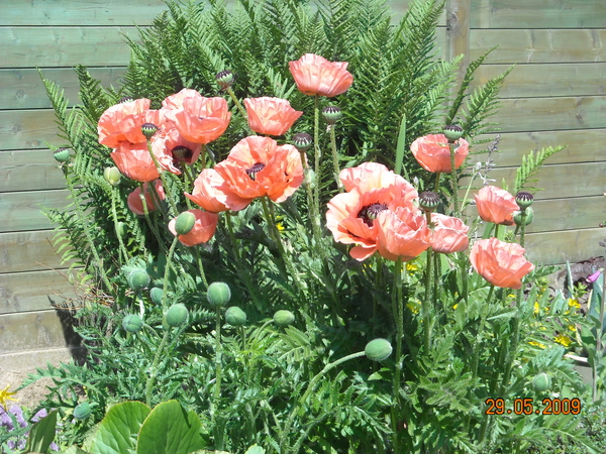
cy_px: 227
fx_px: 1838
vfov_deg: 14.1
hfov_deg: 18.7
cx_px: 303
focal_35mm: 105
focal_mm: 17.1
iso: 64
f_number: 4.7
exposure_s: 1/239
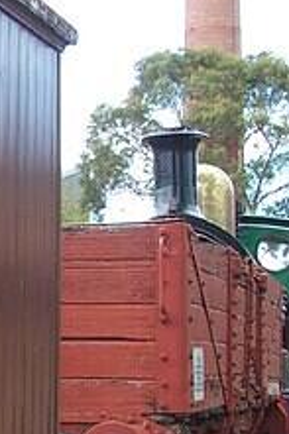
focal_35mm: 132
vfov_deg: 15.4
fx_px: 1592
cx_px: -391
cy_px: 352
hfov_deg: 9.3
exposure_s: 1/250
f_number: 2.8
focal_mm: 6
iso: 80
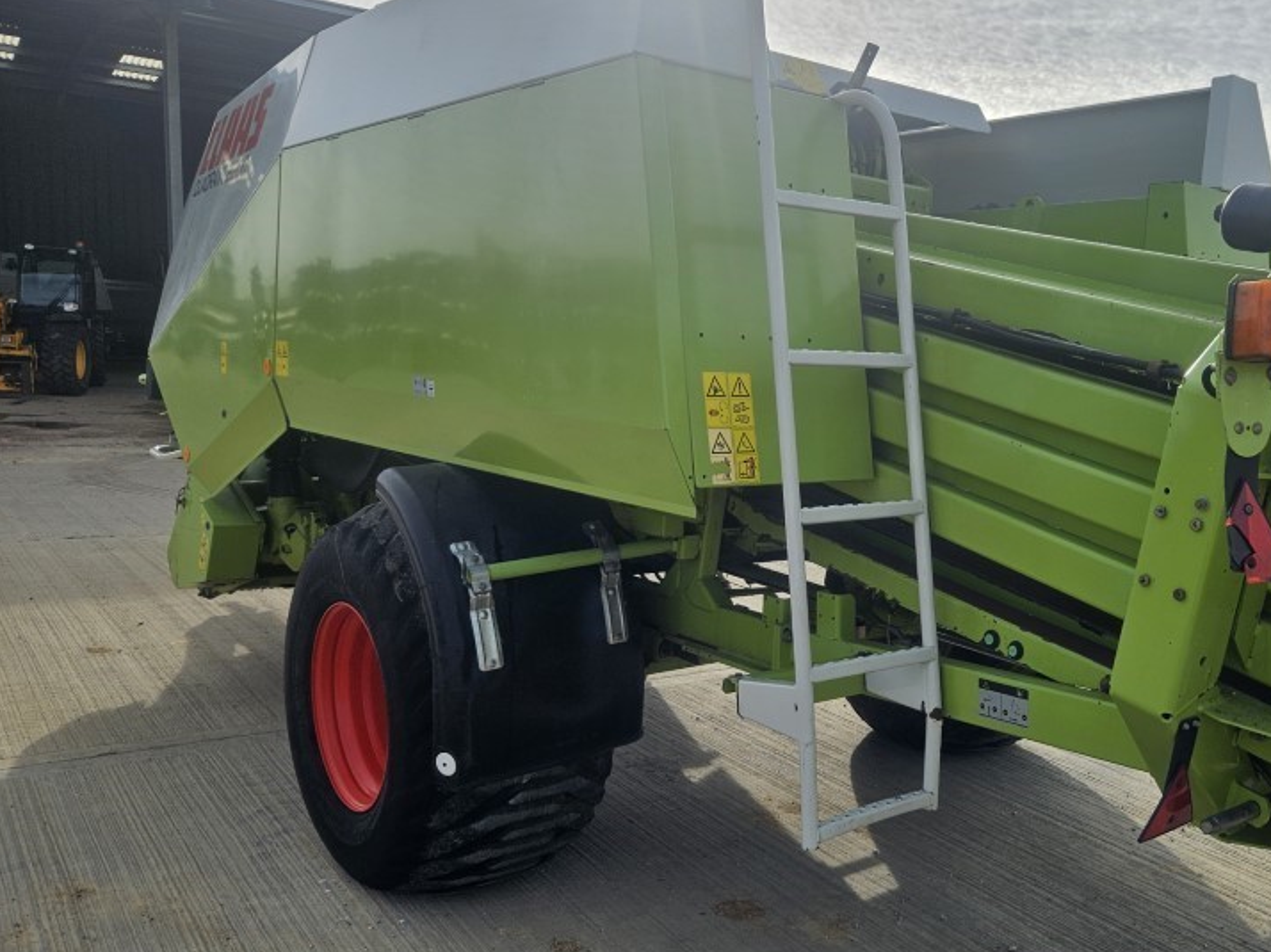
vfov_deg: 42.9
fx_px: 1211
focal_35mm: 33
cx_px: 894
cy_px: 530
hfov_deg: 53.7
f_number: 1.8
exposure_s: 1/1804
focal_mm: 5.4
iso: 25
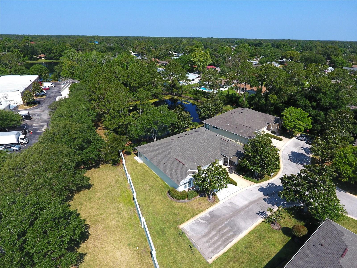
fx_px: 206
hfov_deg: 81.7
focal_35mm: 20
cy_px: 134
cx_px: 178
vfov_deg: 66.0
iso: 100
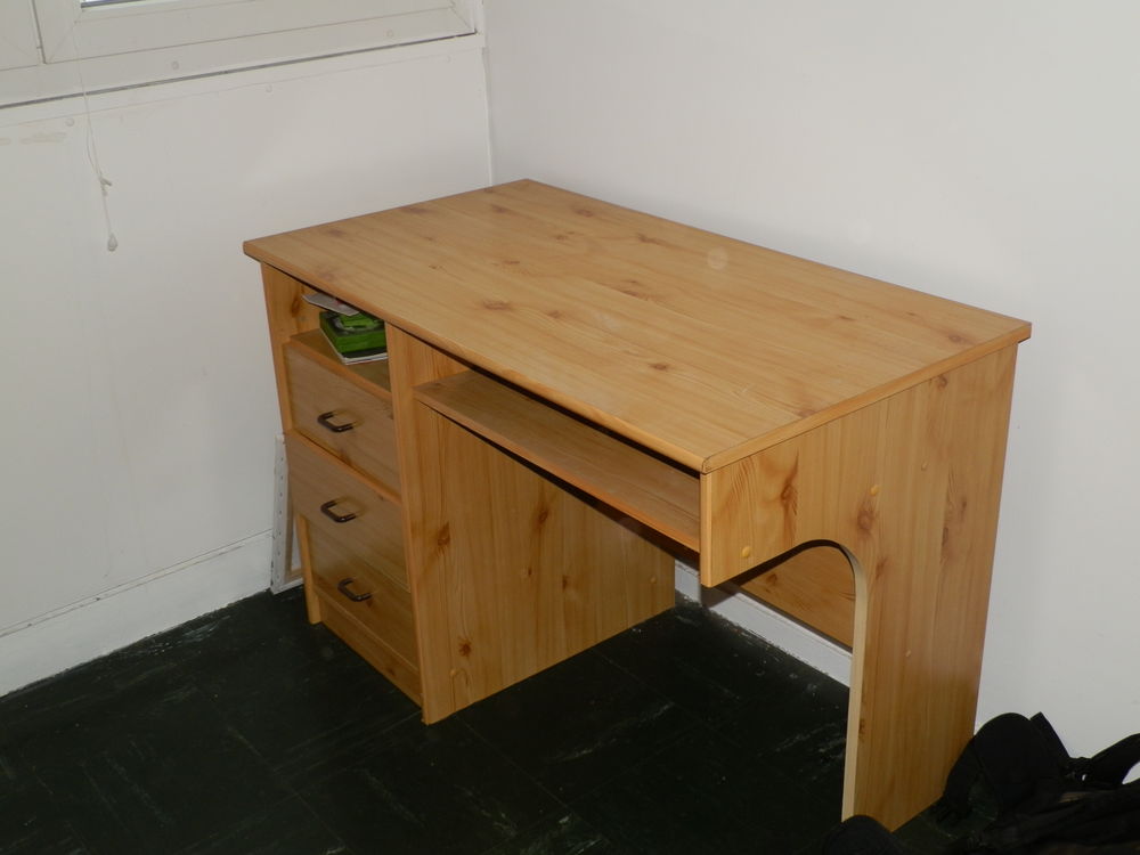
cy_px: 428
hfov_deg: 49.0
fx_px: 1251
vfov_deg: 37.7
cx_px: 570
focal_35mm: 38
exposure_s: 1/60
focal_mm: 6.85
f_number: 3.5
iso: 100
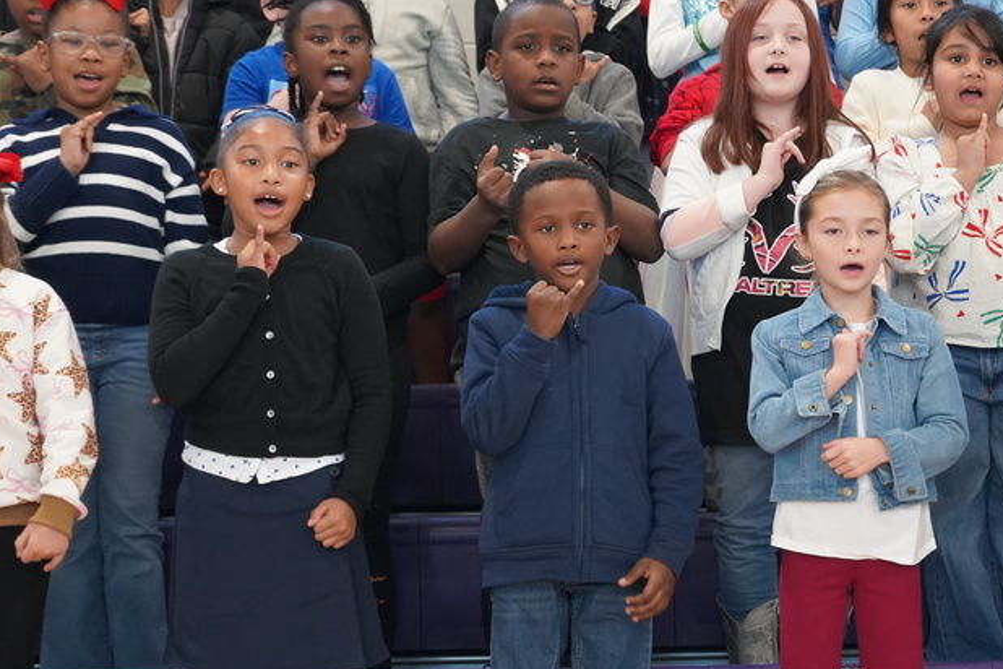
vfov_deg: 11.8
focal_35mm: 116
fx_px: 3232
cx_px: 675
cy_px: 345
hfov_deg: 17.6
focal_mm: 70
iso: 5000
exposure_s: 1/160
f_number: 5.6
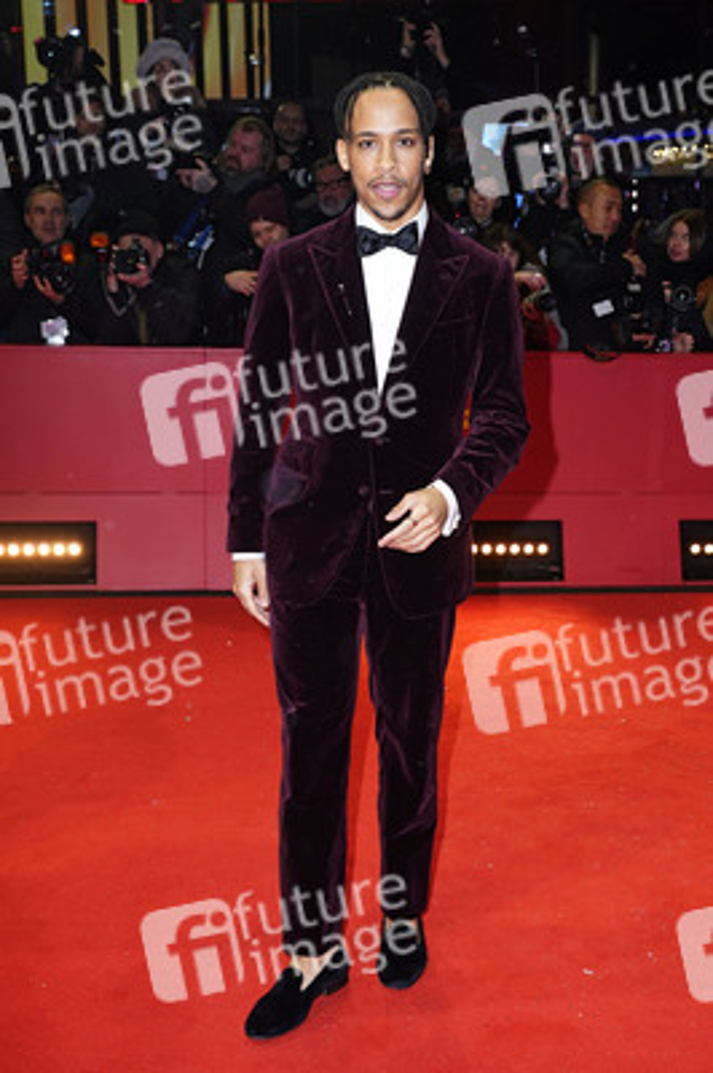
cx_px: 356
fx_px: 1250
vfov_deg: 46.4
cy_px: 536
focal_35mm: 42
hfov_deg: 31.8
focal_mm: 42
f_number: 5.6
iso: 800
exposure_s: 1/160
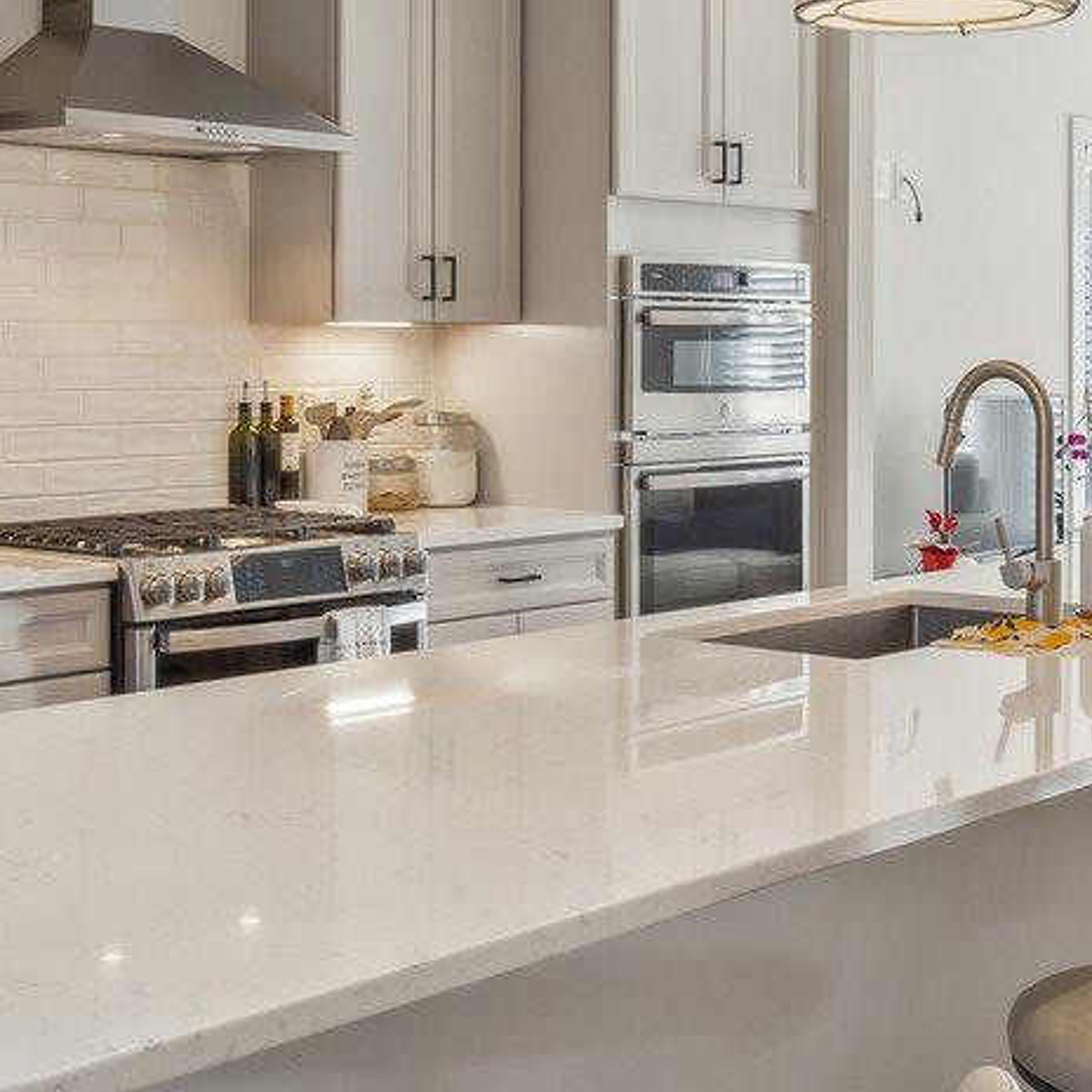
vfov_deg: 28.4
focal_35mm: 60
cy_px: 364
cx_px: 640
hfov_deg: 28.6
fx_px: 2141
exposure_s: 1/25
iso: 200
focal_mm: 16
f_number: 8
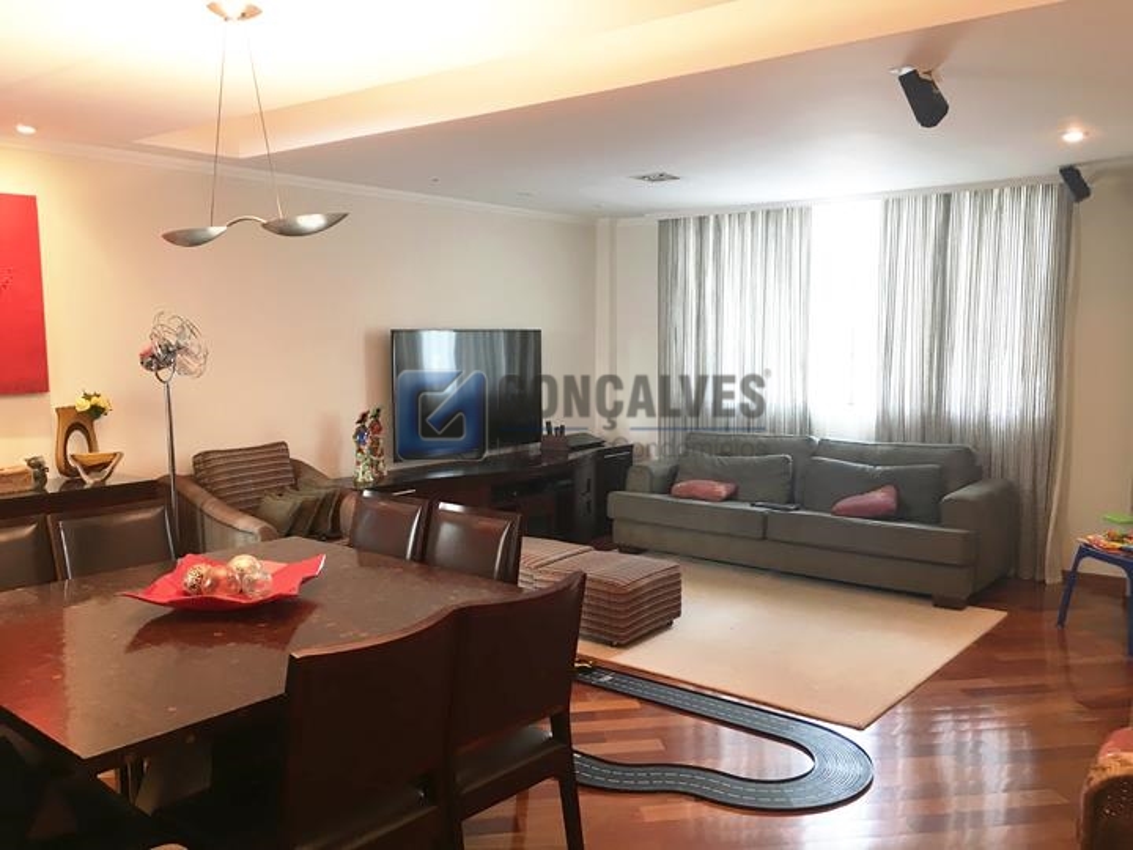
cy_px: 425
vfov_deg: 48.2
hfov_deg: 61.7
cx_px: 566
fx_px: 949
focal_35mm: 29
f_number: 2.2
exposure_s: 1/30
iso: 50
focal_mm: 4.15
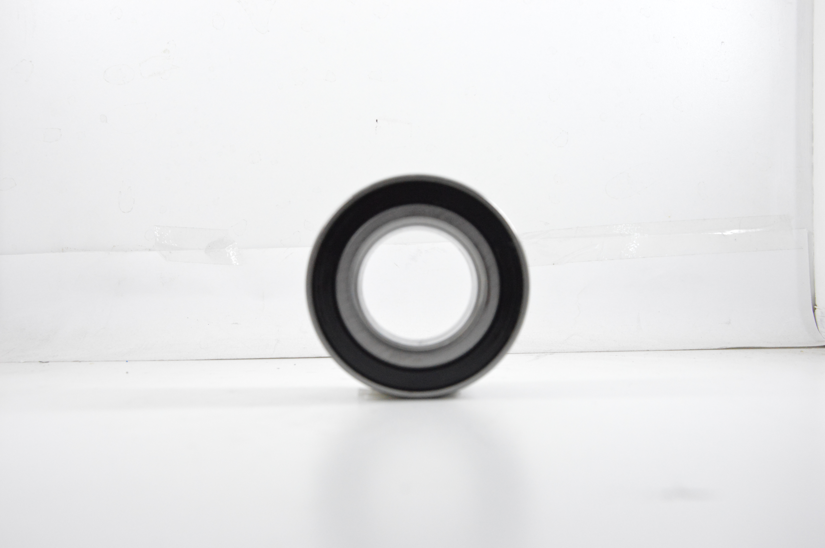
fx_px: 1168
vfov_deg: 26.4
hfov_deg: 38.9
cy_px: 274
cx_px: 412
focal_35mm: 51
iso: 3200
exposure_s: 1/100
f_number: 7.1
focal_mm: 34
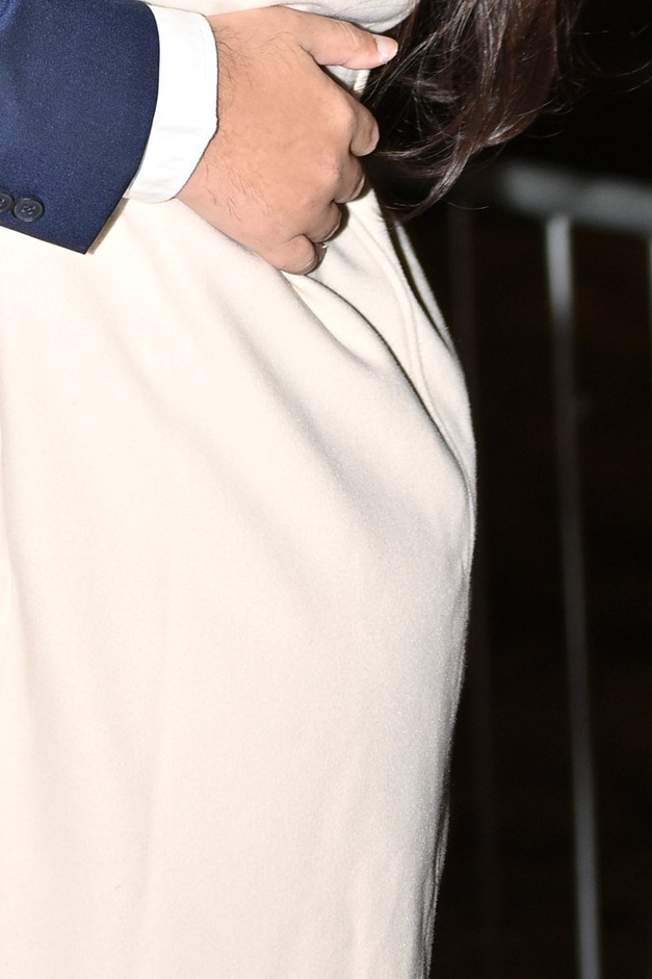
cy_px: -838
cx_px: -54
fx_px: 5544
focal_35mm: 204
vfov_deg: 9.5
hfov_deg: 6.7
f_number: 1.8
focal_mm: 50
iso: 160
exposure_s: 1/60
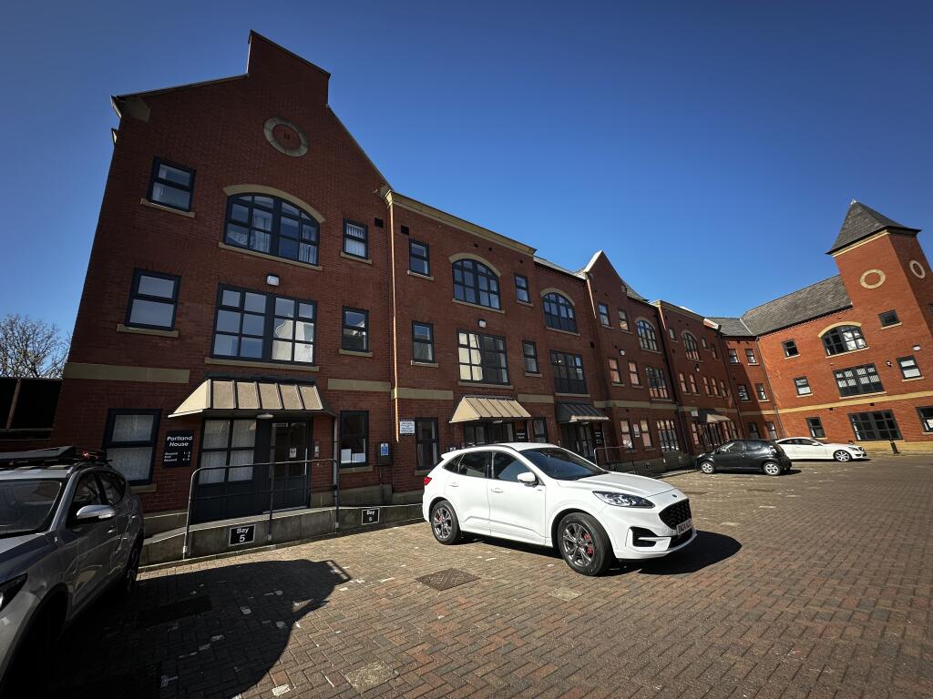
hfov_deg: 102.1
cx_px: 466
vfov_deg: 85.7
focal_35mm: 14
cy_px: 350
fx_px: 377
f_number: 2.2
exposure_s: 1/626
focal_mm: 2.22
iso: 40
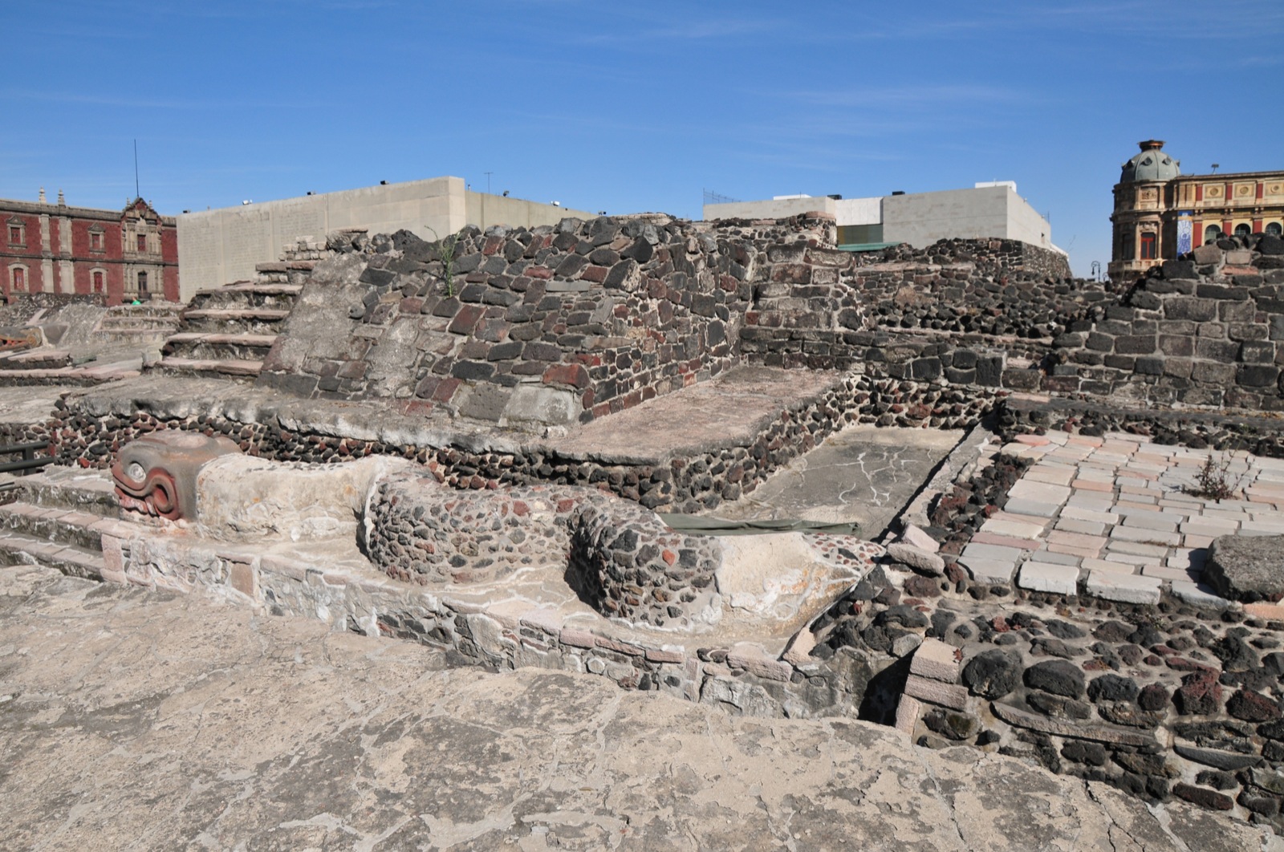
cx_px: 642
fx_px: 962
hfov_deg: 67.5
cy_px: 426
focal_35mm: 27
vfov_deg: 47.8
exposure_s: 1/400
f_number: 10
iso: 200
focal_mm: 18
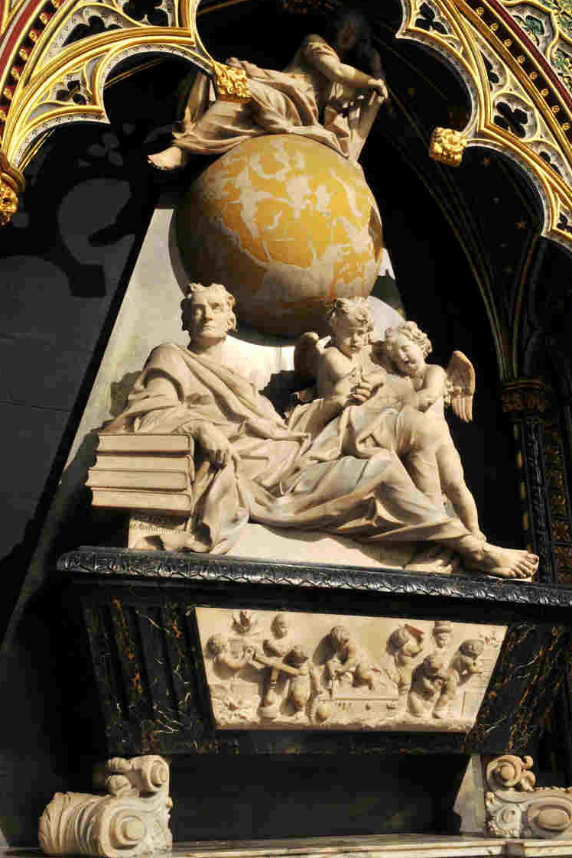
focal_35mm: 36
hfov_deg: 37.3
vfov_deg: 53.8
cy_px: 438
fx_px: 846
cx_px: 288
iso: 250
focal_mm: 23
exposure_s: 5
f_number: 22
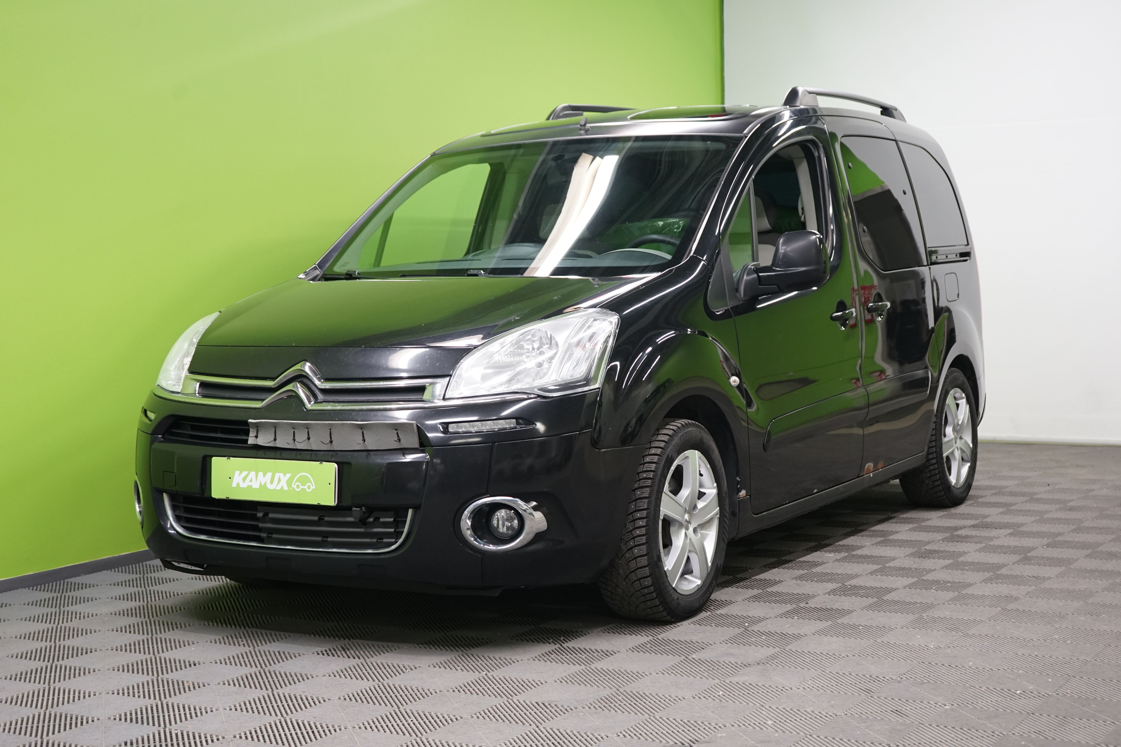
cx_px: 560
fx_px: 1619
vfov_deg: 26.0
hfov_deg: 38.2
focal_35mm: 52
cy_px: 374
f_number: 5.6
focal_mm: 52
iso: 1250
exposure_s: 1/50
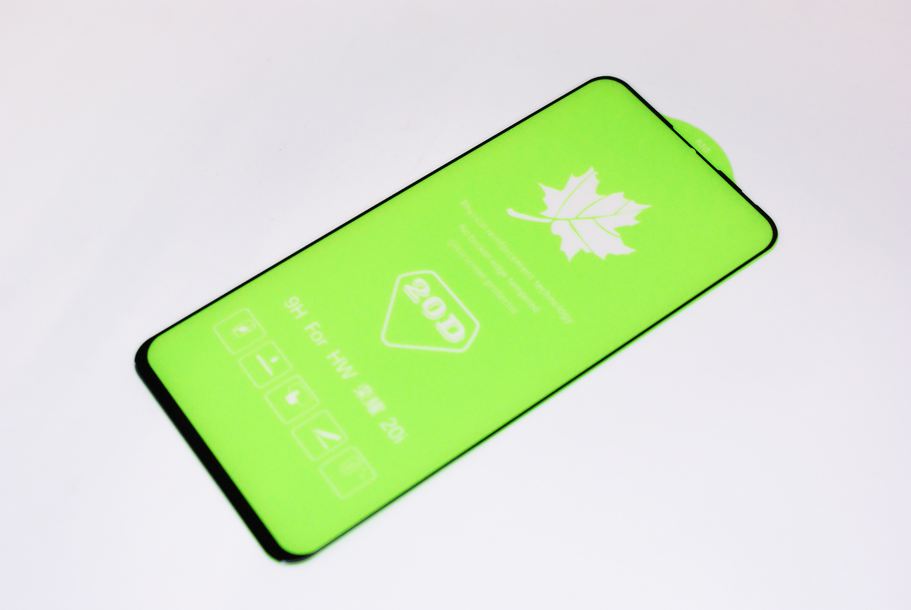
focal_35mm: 52
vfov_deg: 25.8
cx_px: 456
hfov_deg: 37.8
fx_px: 1330
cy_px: 305
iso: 1600
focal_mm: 35
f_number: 5.6
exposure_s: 1/160
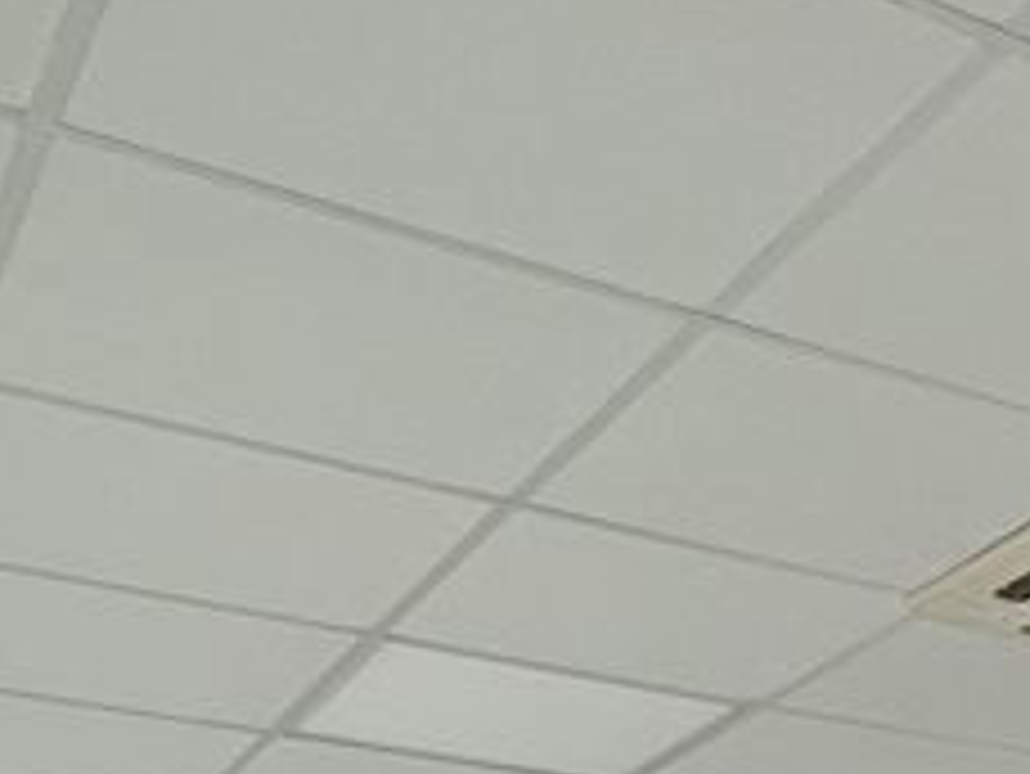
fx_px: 2024
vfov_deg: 17.8
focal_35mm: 68
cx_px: 1327
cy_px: 1350
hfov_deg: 24.9
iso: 50
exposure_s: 1/99
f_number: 1.8
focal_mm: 1.57
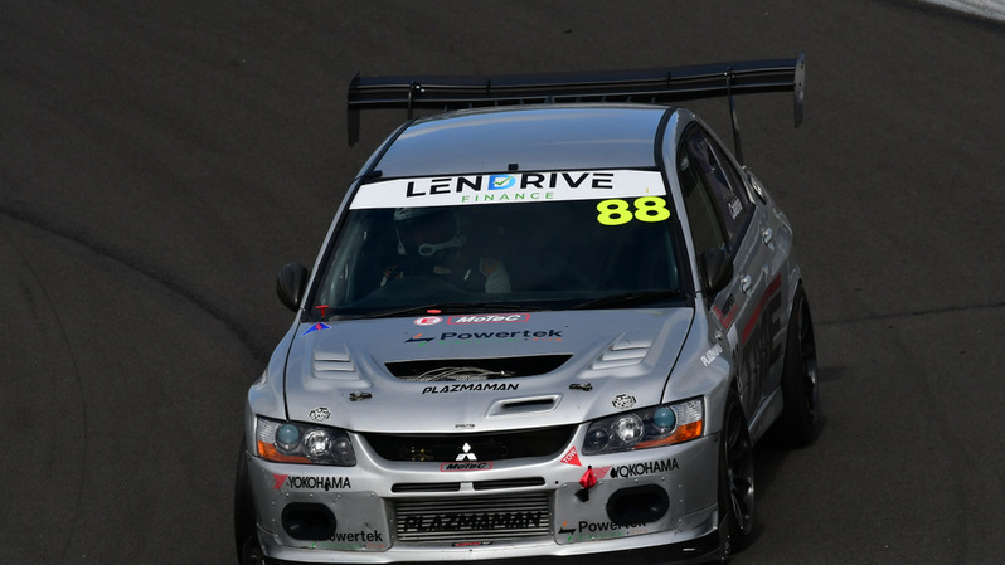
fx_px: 15964
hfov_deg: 3.6
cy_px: 333
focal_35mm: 599
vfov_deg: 2.0
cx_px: 502
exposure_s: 1/640
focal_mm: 380
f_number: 13
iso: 320
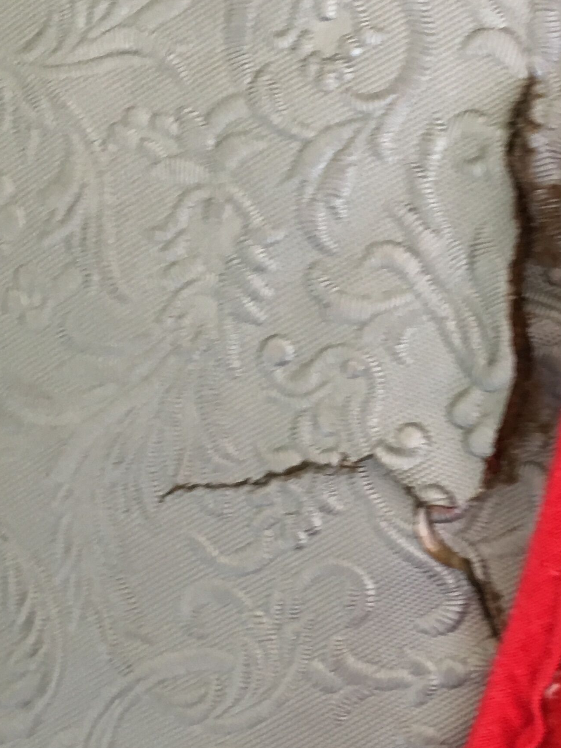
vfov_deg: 28.6
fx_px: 1469
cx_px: 486
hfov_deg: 21.2
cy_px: 357
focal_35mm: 68
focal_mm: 4.15
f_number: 2.2
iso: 125
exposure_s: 1/33
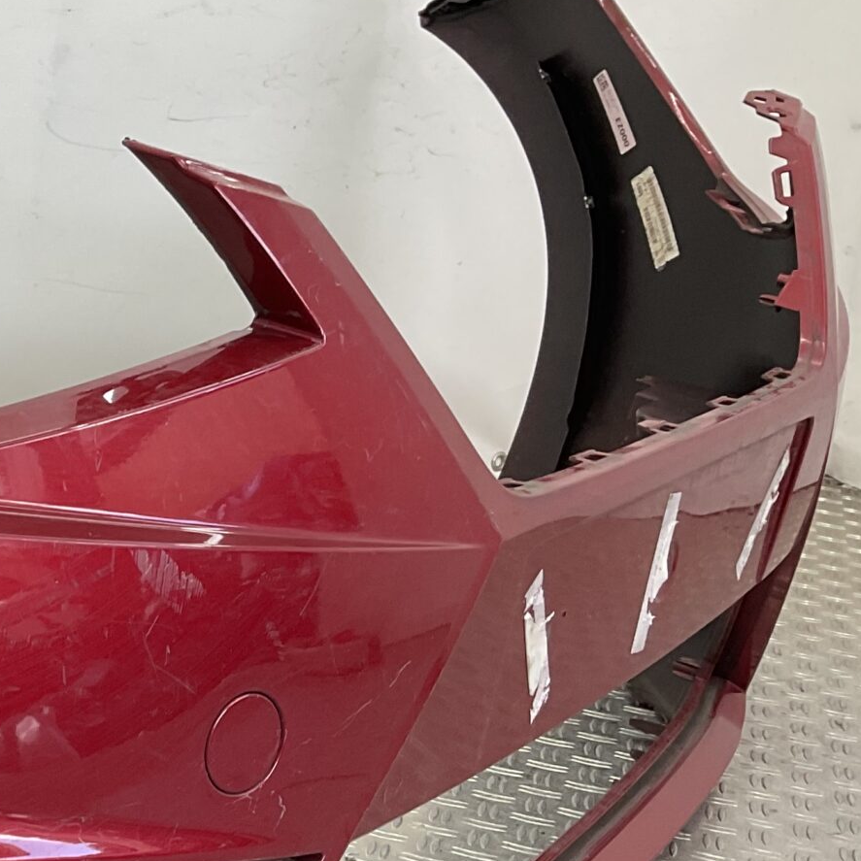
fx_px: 2082
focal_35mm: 74
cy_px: 639
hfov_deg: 20.7
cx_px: -341
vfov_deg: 23.1
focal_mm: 3
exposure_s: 1/100
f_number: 1.8
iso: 25
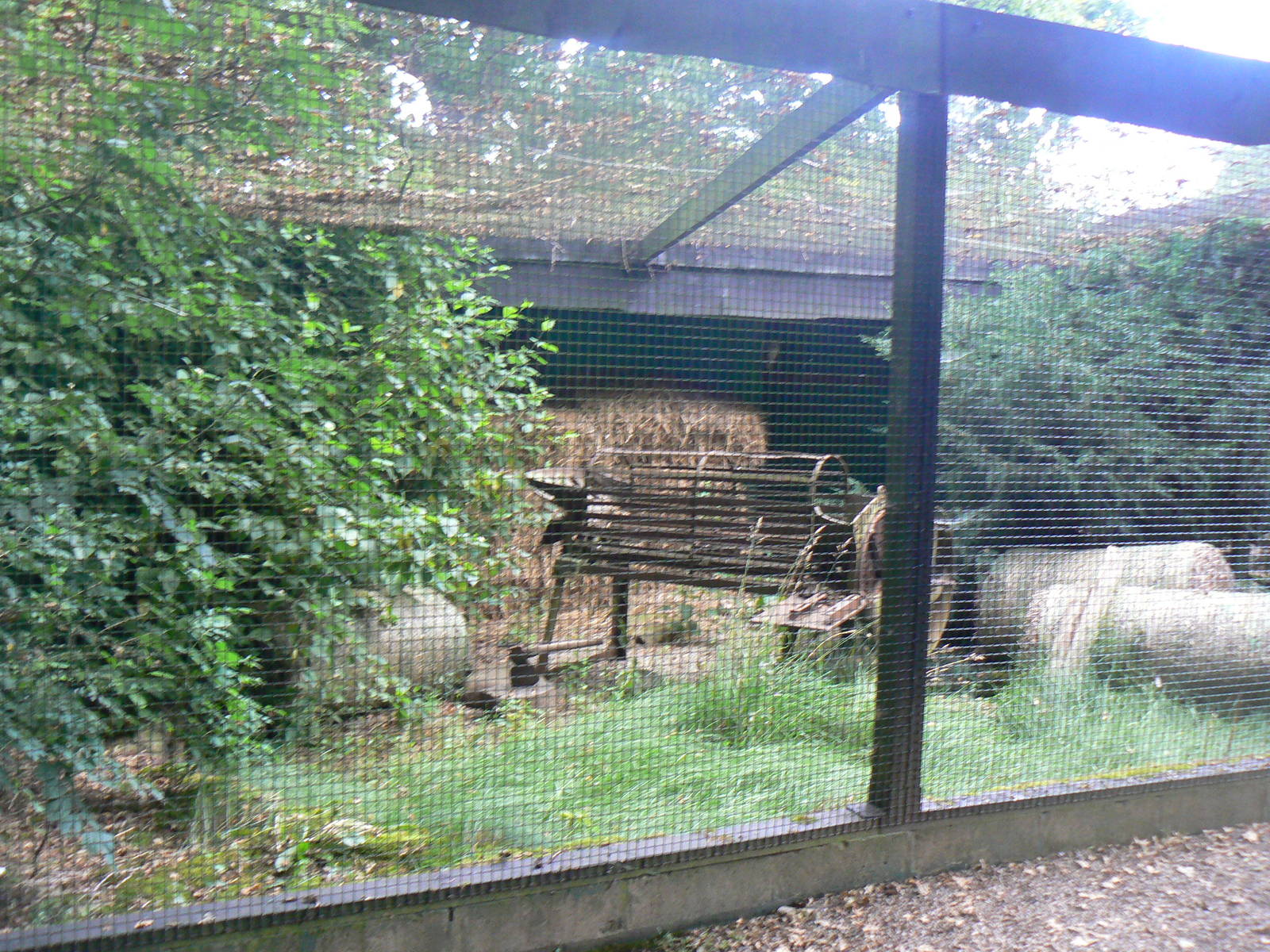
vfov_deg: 39.7
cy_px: 476
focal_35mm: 36
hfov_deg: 51.4
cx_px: 635
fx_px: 1321
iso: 200
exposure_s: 1/30
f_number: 2.8
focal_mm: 6
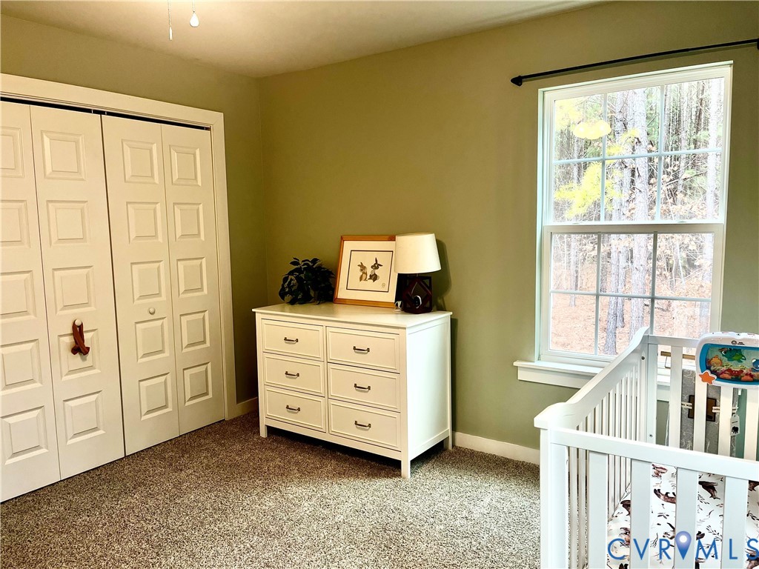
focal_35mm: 26
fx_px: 570
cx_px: 380
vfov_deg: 53.1
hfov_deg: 67.3
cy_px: 284
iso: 80
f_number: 1.6
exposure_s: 1/120
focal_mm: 5.1
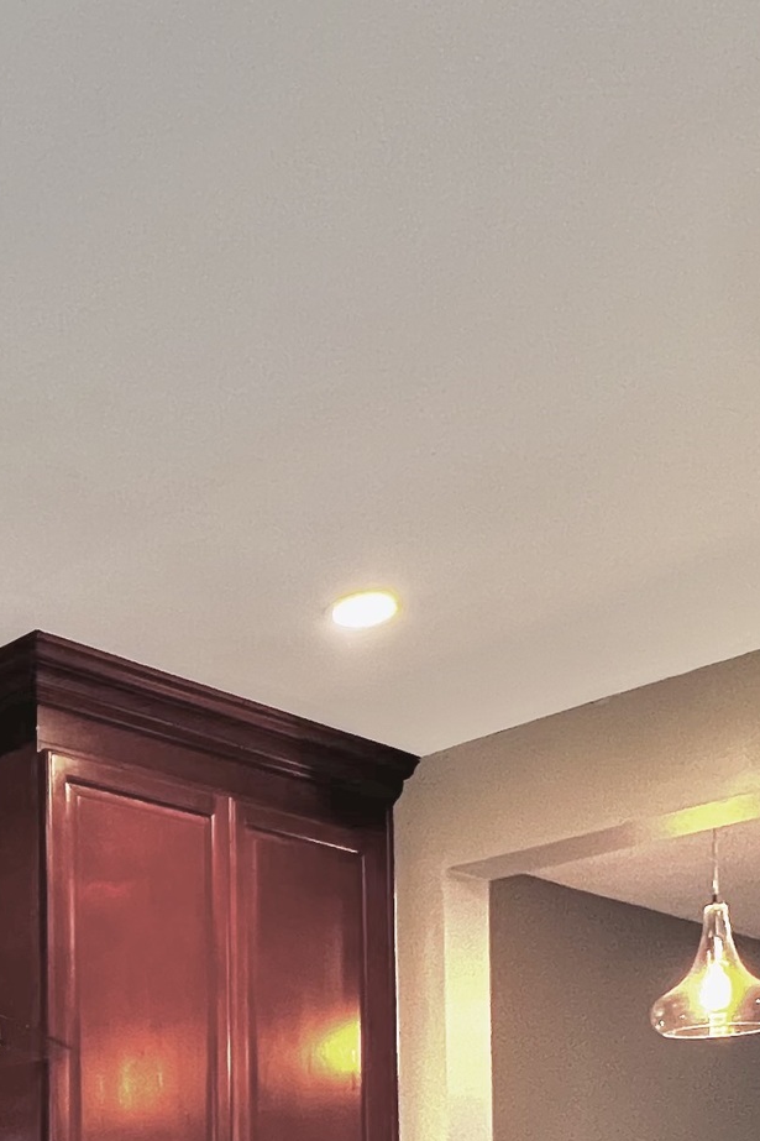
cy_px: 1284
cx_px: -213
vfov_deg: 36.3
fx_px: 1425
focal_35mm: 45
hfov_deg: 25.8
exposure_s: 1/60
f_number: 1.8
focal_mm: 1.57
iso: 250
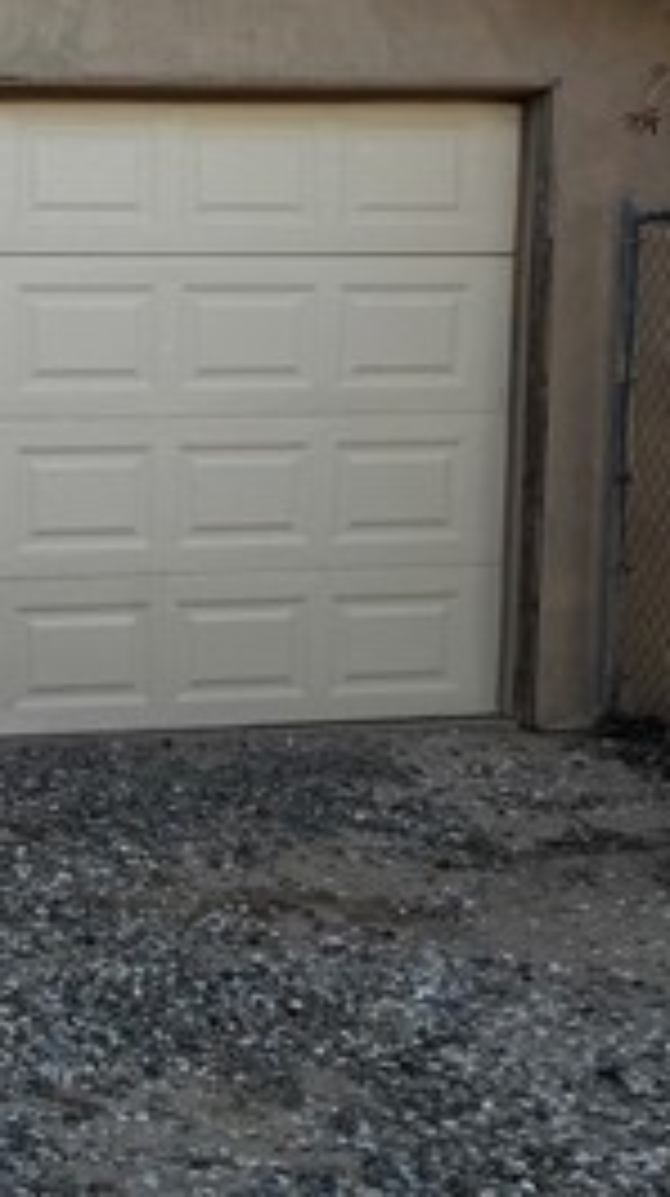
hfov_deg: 18.3
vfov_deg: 33.3
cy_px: 531
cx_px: -81
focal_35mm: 63
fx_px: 1996
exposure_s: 1/1767
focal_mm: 6.76
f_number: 1.78
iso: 80
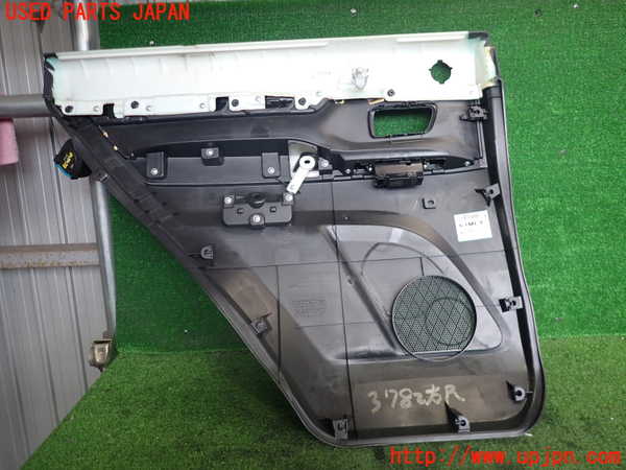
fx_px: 452
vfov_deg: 54.9
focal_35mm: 25
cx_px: 313
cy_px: 235
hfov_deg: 69.4
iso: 200
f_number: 2
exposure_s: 1/125
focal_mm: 4.5
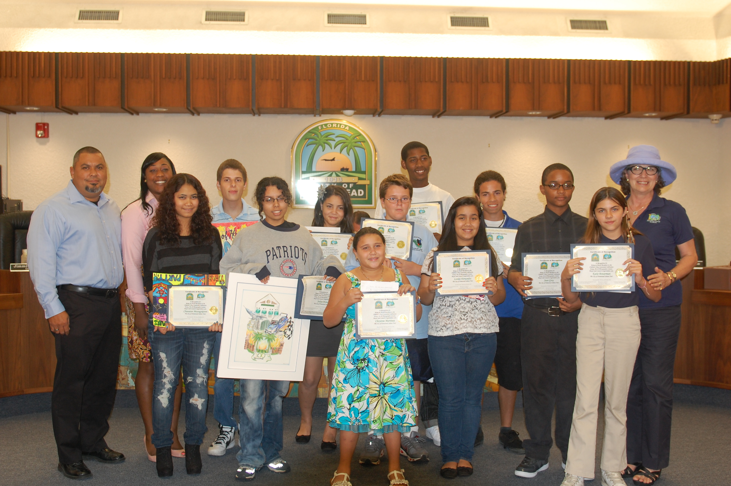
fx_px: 822
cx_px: 366
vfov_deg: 33.0
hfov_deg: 48.0
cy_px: 243
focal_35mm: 40
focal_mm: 27
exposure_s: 1/60
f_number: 3.5
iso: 400
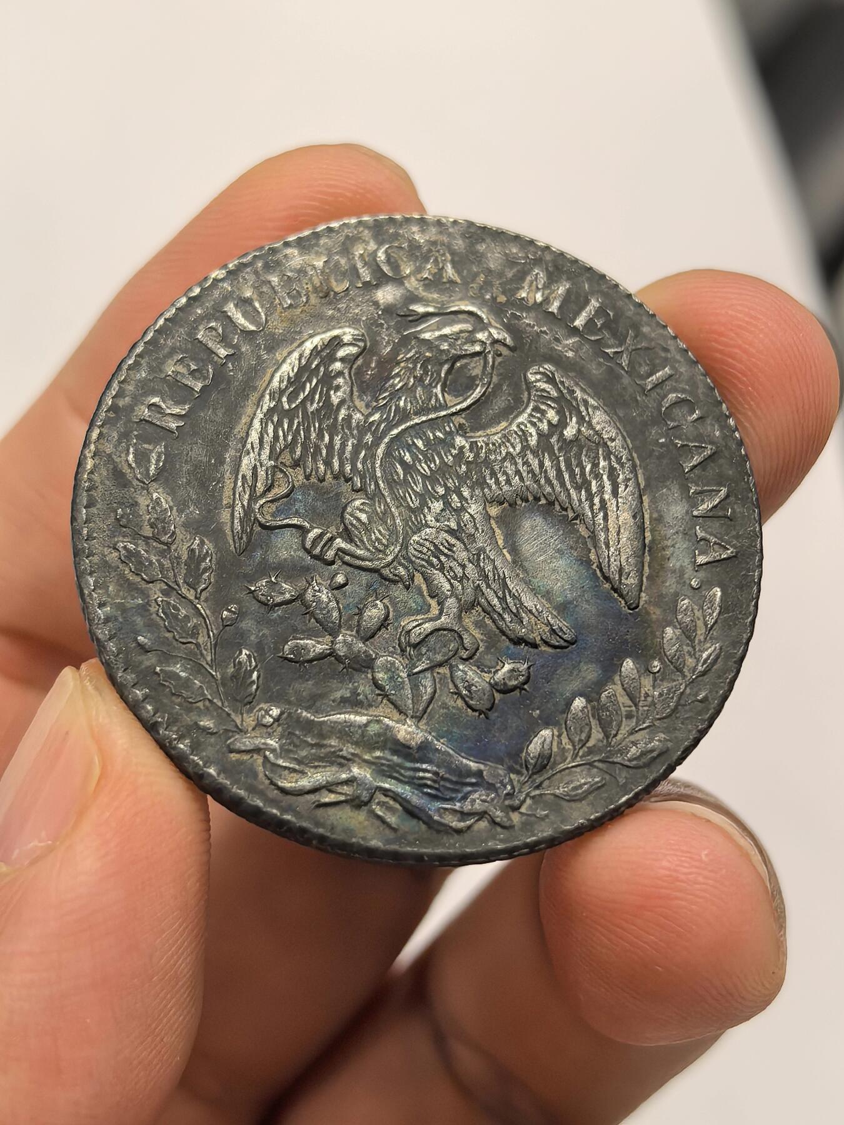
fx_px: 1755
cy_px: 562
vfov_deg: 35.5
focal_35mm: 54
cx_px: 422
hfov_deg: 27.0
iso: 250
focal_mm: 6.98
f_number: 2
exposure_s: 1/100
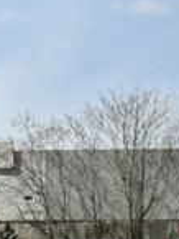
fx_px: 909
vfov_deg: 14.2
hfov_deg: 11.2
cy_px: 325
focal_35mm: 132
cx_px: 120
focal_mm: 6.86
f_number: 1.78
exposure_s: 1/7634
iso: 100
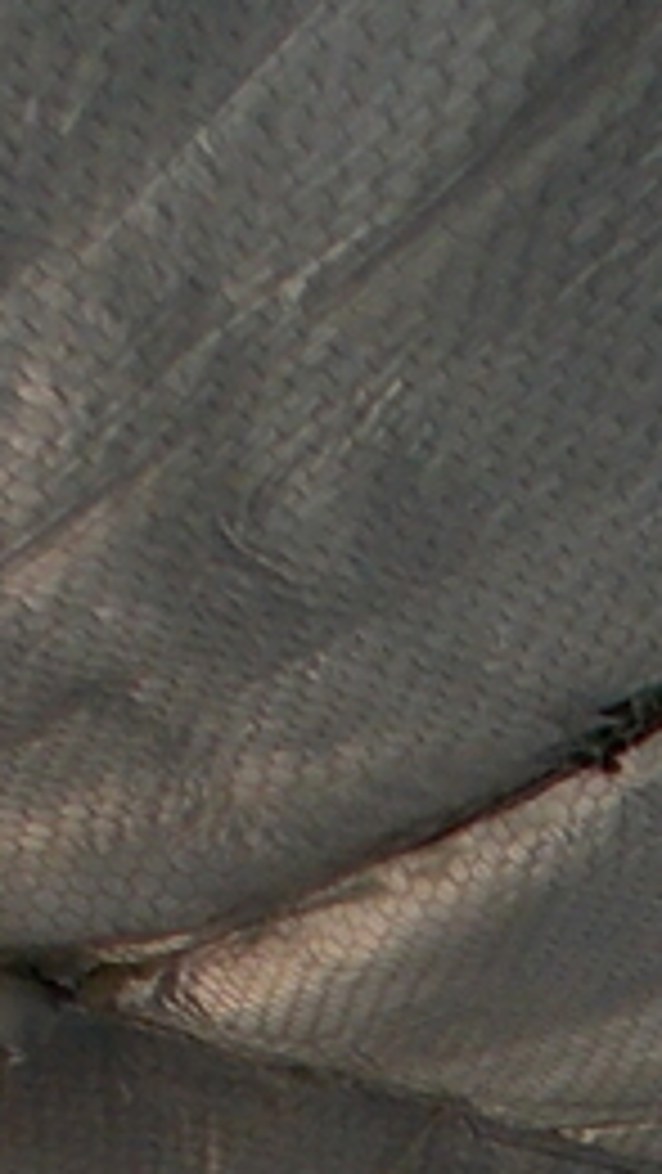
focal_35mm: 138
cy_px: 2209
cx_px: 1274
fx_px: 4302
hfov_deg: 8.4
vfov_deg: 13.7
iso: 80
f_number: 3.1
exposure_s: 1/100
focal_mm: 4
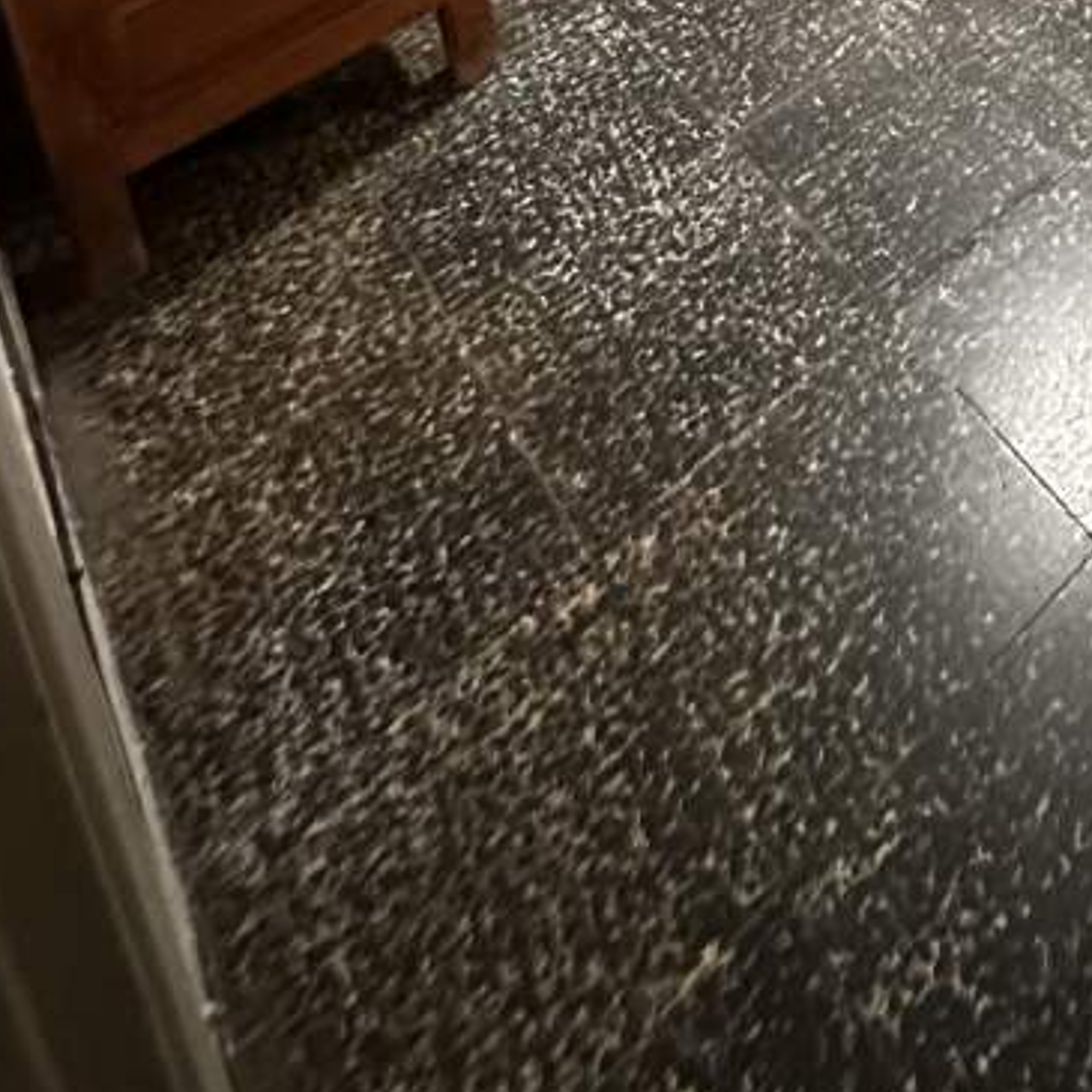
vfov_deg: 25.7
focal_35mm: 41
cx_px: 1171
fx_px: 1463
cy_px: -670
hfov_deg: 35.6
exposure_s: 1/33
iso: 1000
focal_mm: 2.22
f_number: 2.2
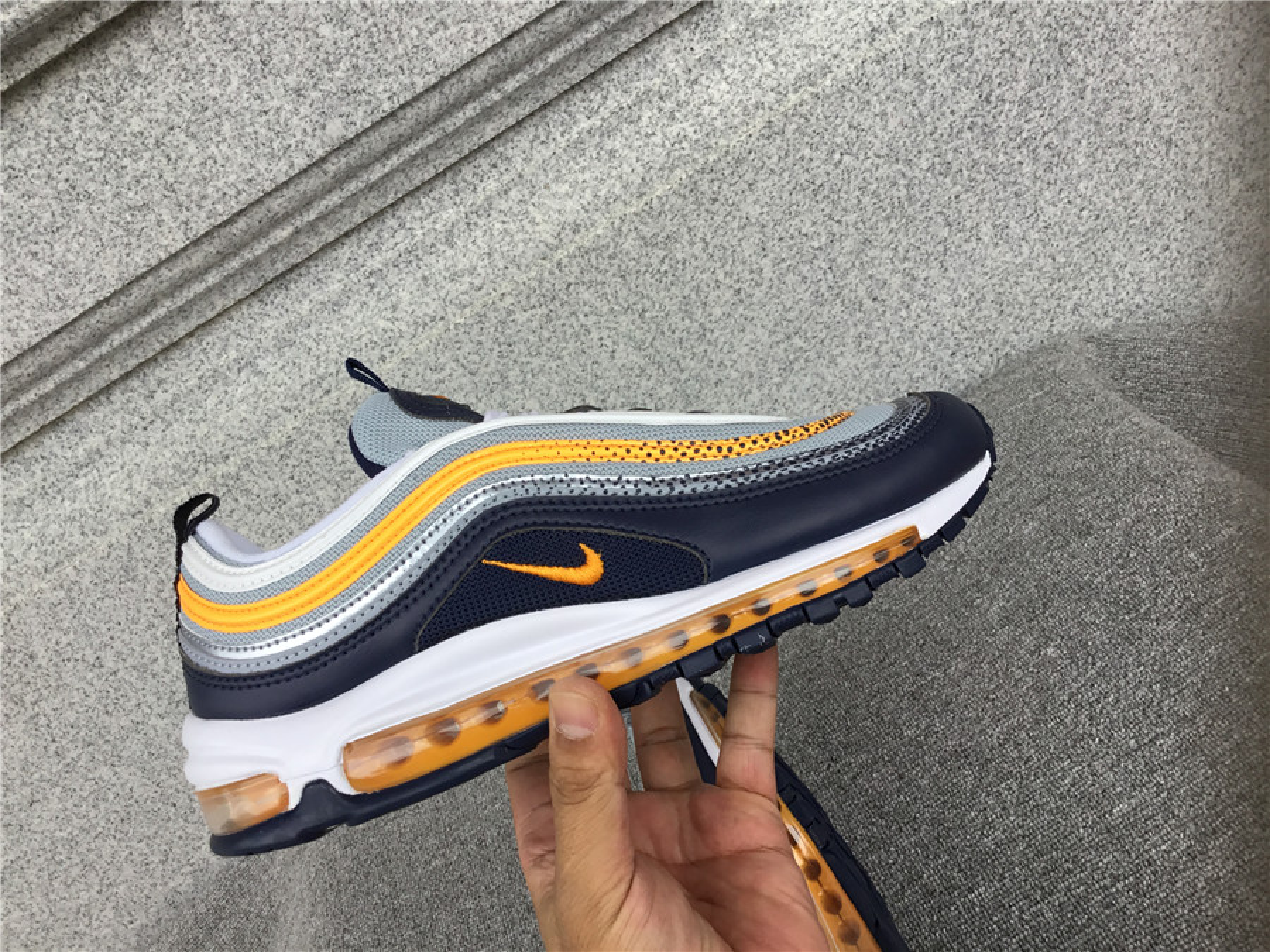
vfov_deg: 45.4
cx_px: 635
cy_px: 476
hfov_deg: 58.4
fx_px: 1137
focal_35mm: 31
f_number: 2.4
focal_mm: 3.3
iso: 25
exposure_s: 1/100
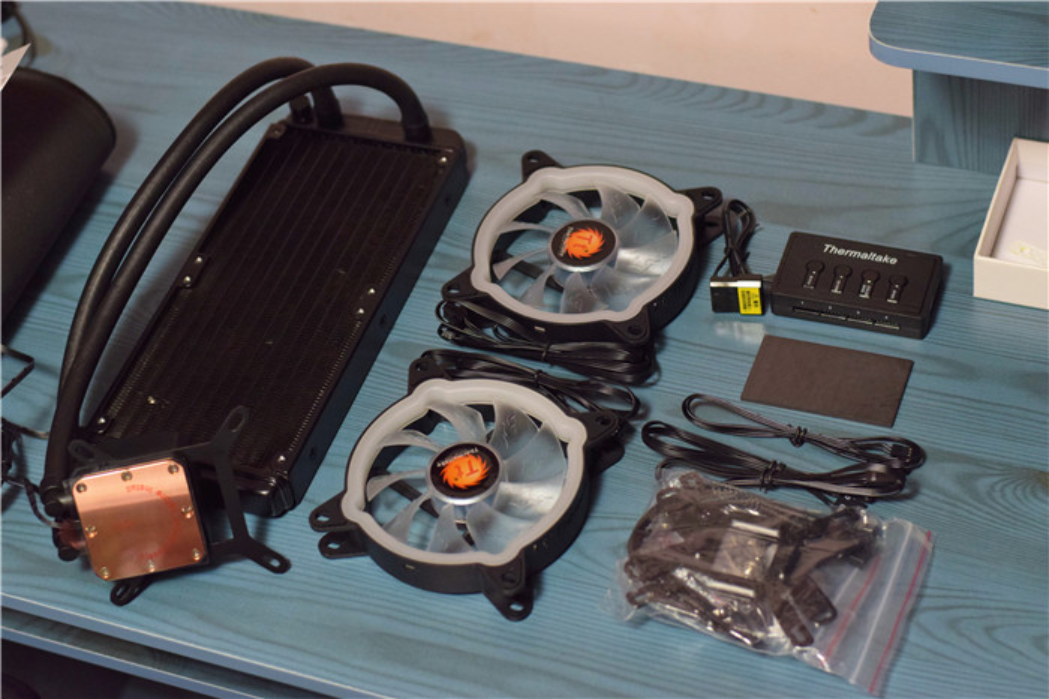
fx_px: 2184
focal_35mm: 75
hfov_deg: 27.0
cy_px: 350
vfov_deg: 18.2
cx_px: 524
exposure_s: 1/60
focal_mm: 50
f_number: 2.8
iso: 800
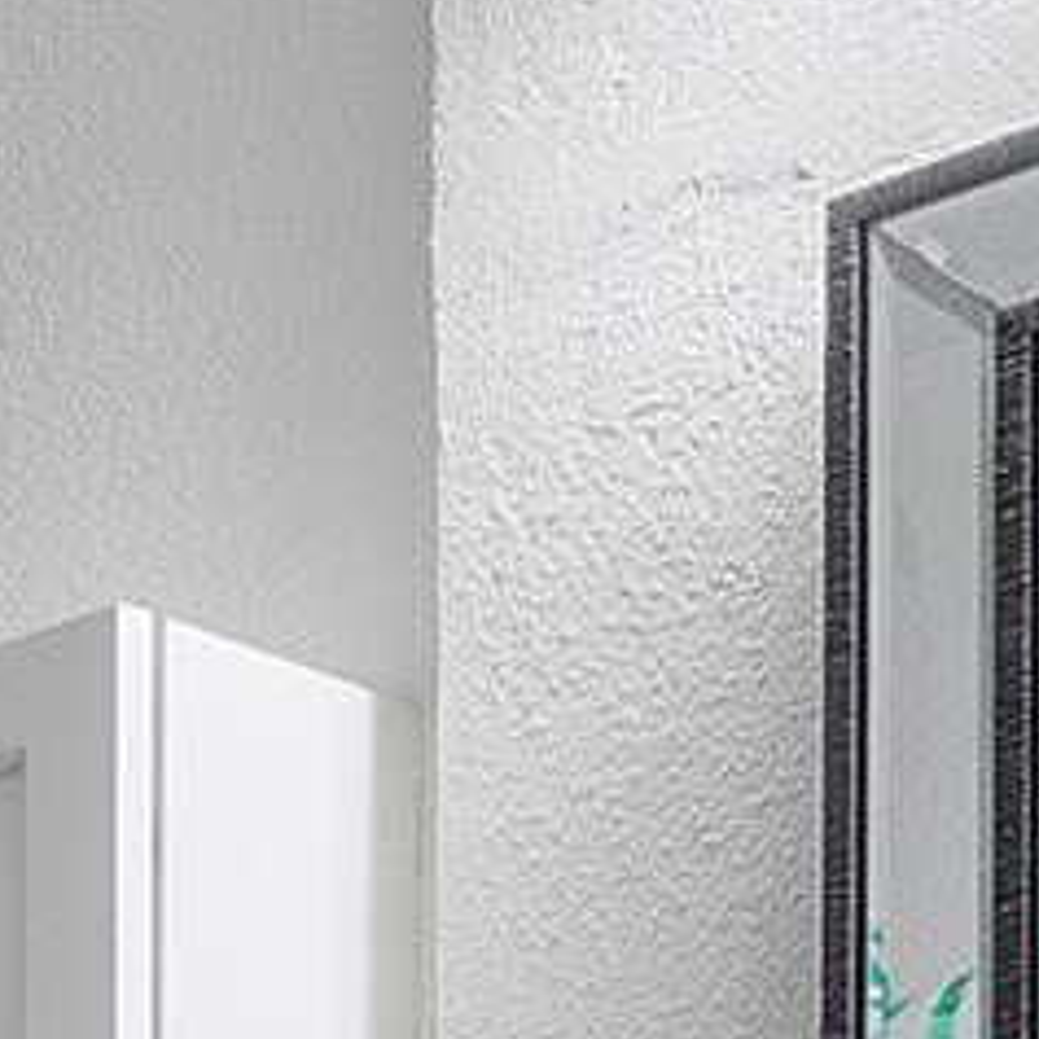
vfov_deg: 12.8
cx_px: -605
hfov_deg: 14.6
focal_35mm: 110
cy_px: 2361
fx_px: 3735
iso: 100
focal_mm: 10
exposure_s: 1/5
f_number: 6.3
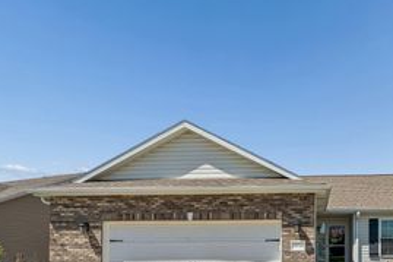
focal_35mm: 26
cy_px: 188
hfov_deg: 65.6
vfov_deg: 48.1
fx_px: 284
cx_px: 289
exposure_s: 1/1250
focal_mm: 14
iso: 200
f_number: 8
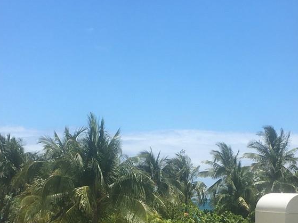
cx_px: 182
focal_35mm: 83
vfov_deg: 17.4
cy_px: 213
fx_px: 714
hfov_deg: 23.5
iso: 25
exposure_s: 1/1709
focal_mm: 4.15
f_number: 2.2
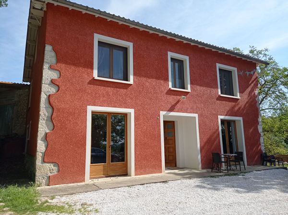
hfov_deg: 63.5
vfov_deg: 49.7
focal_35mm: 28
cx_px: 144
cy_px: 108
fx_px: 233
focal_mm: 4.74
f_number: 1.79
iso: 107
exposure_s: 1/2994
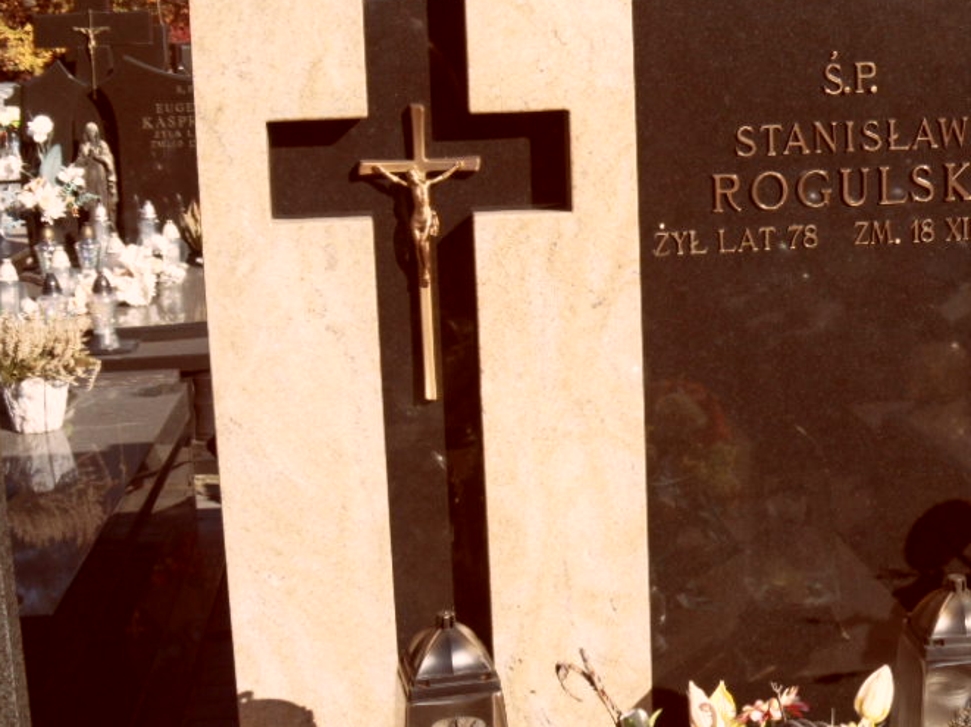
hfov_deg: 31.1
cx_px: 618
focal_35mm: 62
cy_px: 285
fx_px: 1738
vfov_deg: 23.6
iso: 80
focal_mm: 6.5
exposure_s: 1/750
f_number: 3.6
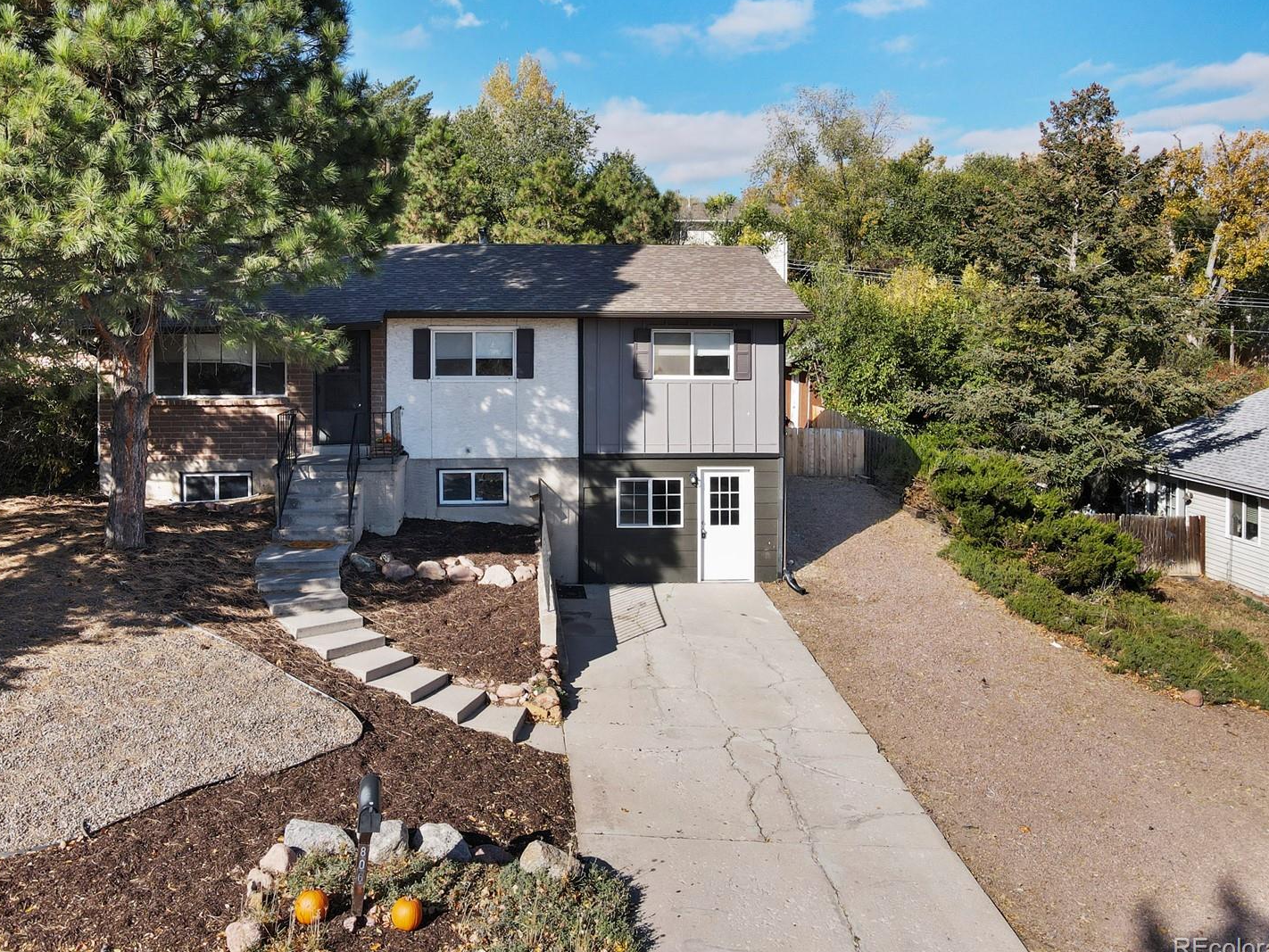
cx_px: 604
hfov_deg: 65.3
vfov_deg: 51.3
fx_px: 990
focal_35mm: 27
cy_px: 431
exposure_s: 1/160
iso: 100
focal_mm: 4.5
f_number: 2.8
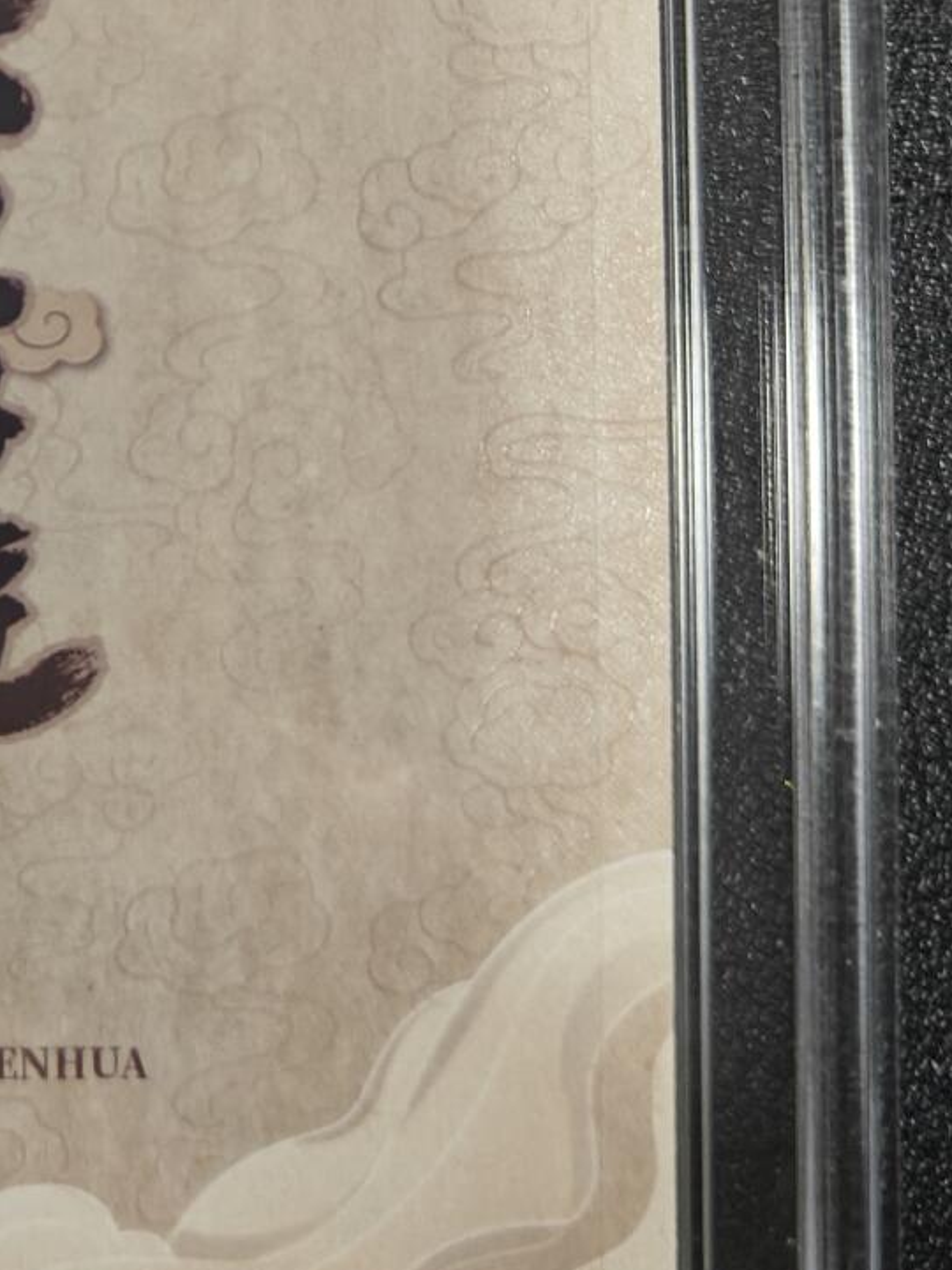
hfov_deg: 23.4
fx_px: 2200
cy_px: 118
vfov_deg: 30.7
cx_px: 4
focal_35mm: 60
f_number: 1.8
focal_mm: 5.59
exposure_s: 1/50
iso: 200
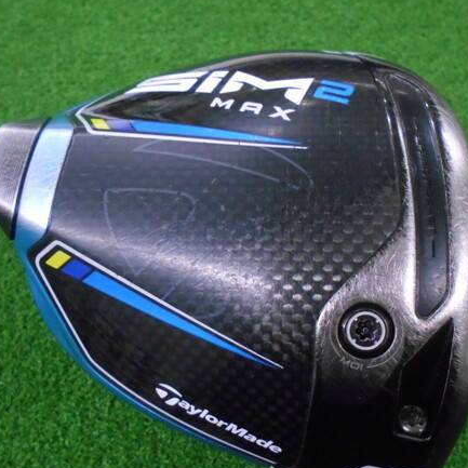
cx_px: 264
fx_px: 520
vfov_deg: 48.4
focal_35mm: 34
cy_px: 249
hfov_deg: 48.3
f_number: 3.2
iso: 800
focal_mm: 4.6
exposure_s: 1/100
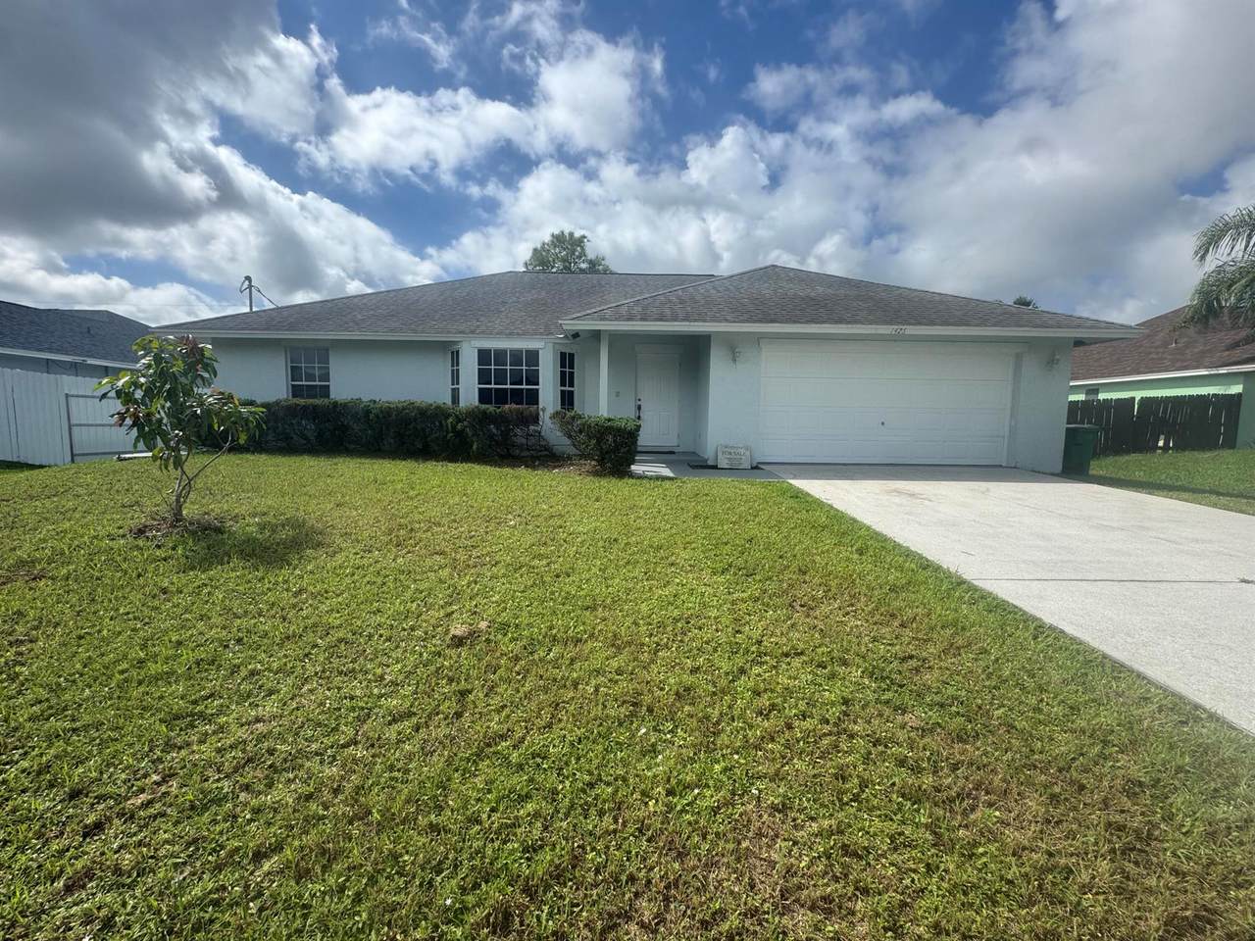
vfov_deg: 85.7
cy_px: 470
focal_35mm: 14
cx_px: 628
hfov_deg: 102.1
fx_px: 508
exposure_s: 1/1477
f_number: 2.2
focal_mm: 2.22
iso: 40
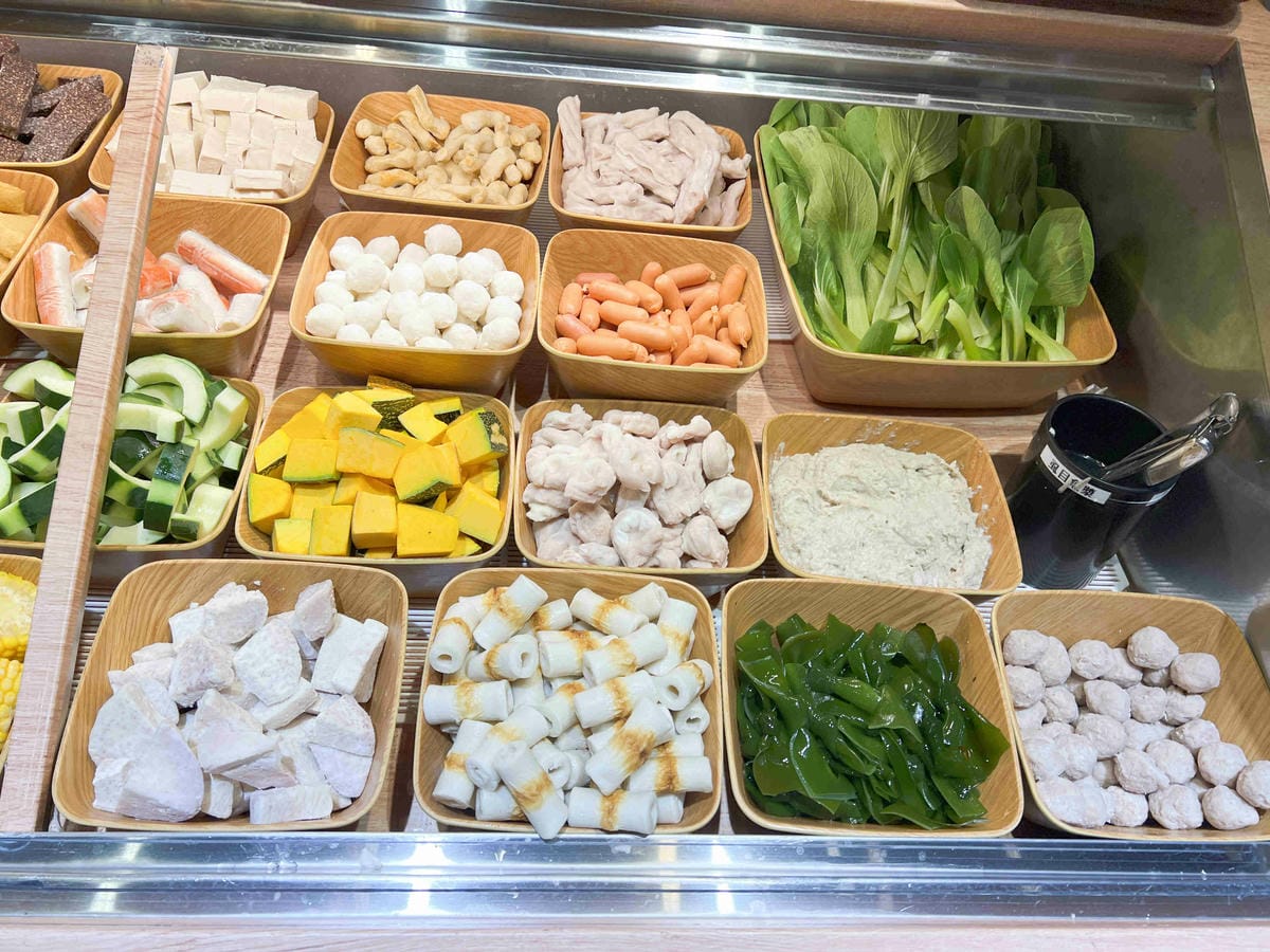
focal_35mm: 26
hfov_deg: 67.3
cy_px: 476
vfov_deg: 53.1
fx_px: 954
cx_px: 635
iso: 32
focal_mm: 5.7
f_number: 1.5
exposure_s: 1/121
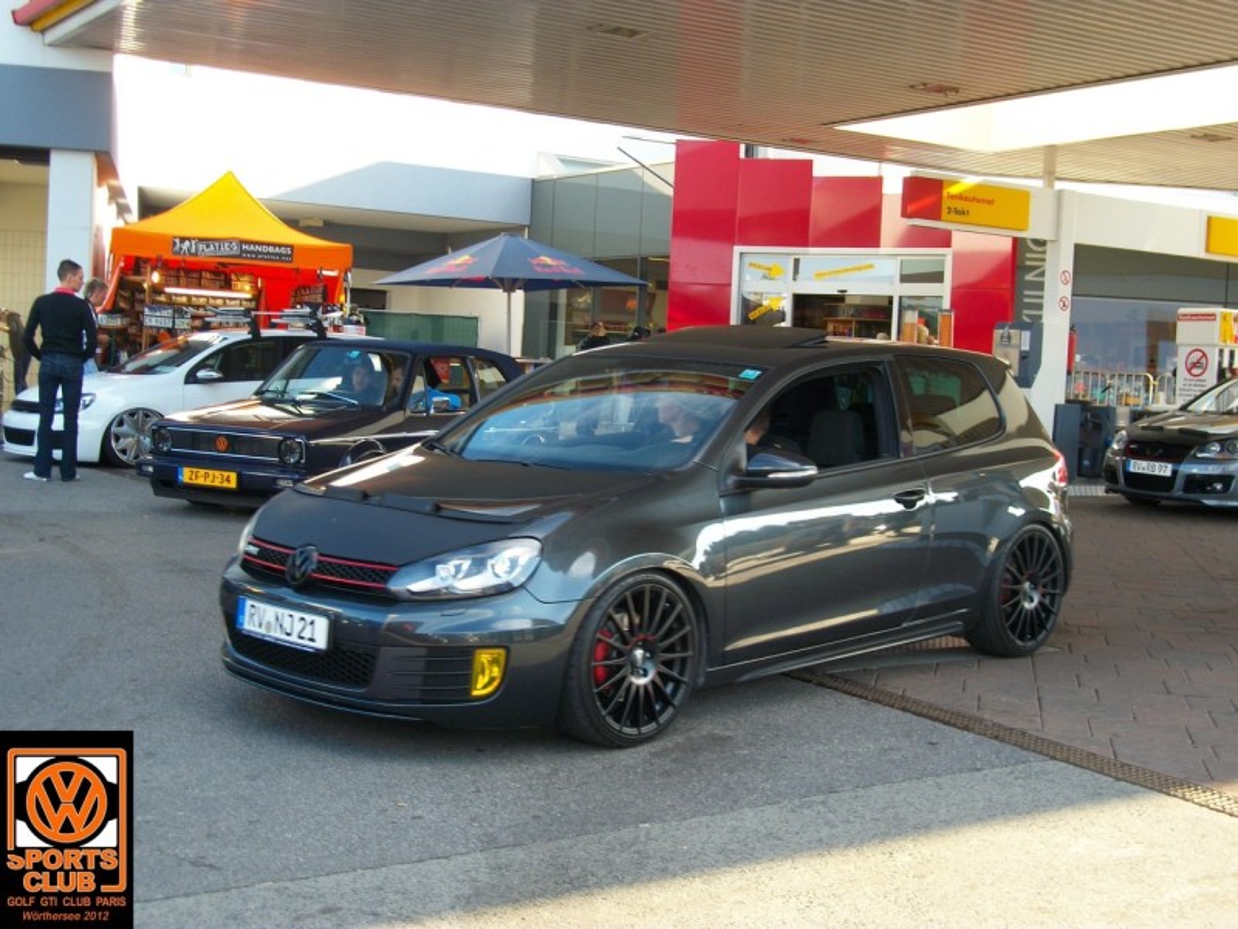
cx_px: 619
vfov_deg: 27.5
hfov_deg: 36.2
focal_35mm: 53
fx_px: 1895
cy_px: 464
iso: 80
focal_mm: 8.8
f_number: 3.6
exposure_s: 1/88
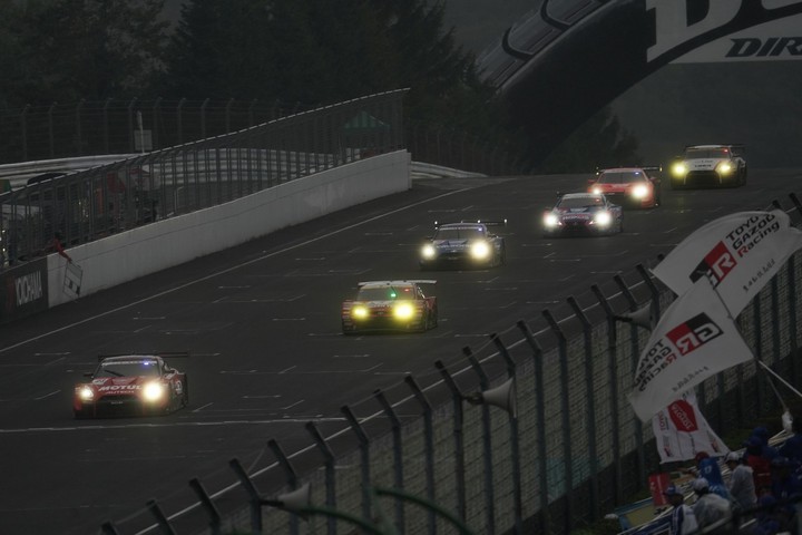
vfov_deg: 2.3
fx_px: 13366
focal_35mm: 600
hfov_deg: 3.4
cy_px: 268
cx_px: 401
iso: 800
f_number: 6.3
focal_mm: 600
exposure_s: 1/640
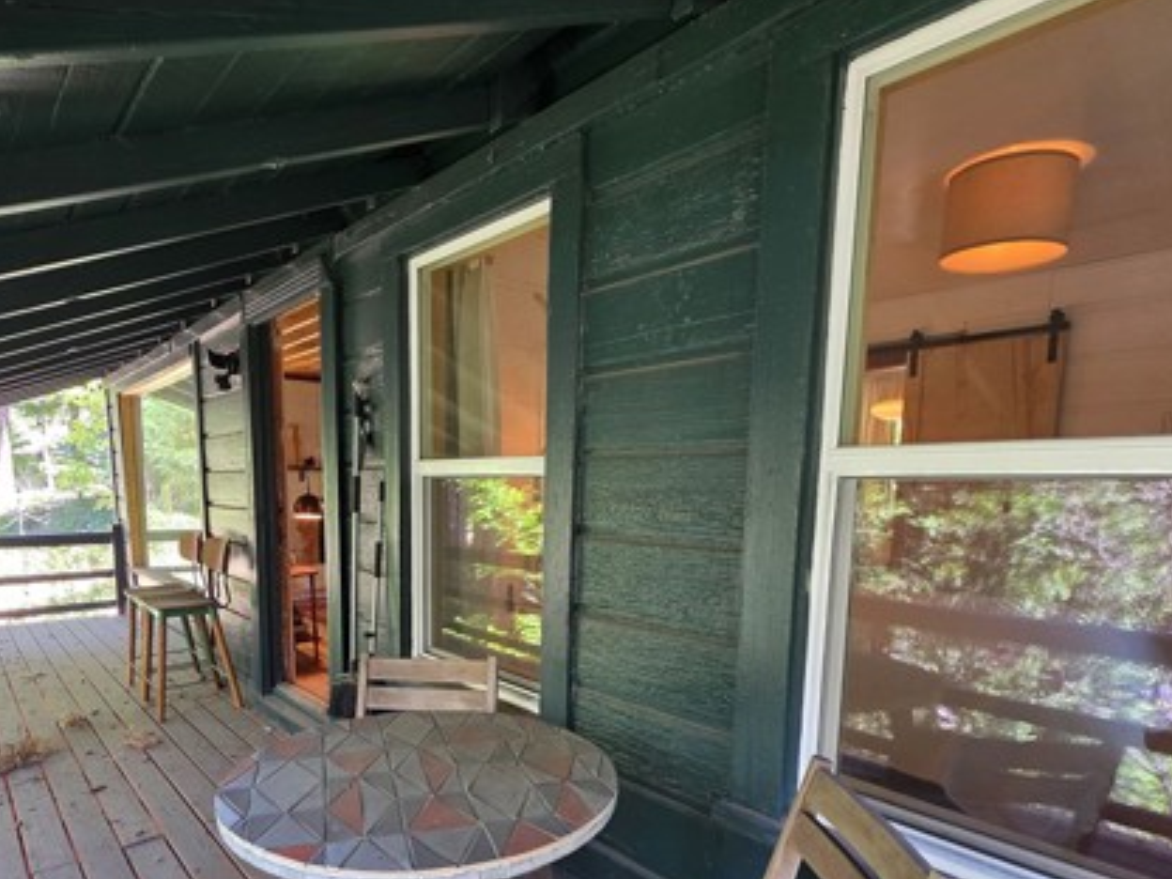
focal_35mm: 20
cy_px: 592
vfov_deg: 64.1
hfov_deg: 81.5
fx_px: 677
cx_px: 524
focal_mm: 2.2
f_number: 1.9
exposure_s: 1/60
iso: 160
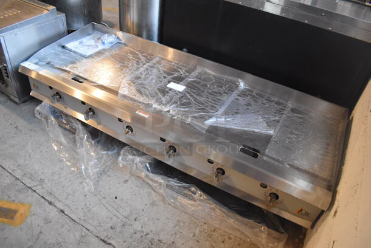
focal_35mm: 27
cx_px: 186
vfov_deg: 48.0
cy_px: 124
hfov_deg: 67.3
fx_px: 279
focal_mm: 18
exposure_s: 1/125
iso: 2200
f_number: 3.5
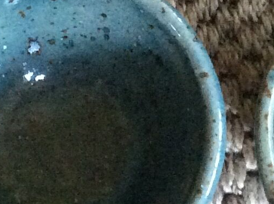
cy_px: -70
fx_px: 1296
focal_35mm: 164
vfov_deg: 8.9
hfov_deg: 12.1
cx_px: 133
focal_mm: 3.3
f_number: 2.4
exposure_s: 1/17
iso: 320
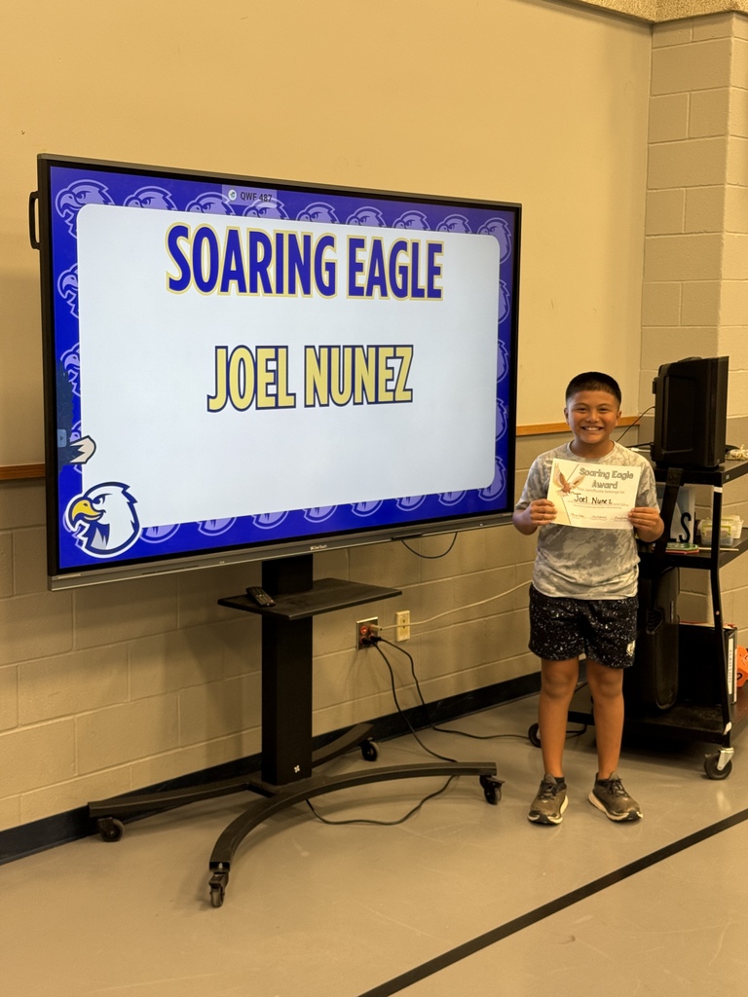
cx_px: 374
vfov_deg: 39.7
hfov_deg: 30.3
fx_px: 1383
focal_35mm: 48
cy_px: 498
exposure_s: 1/60
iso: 50
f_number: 1.78
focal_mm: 6.76
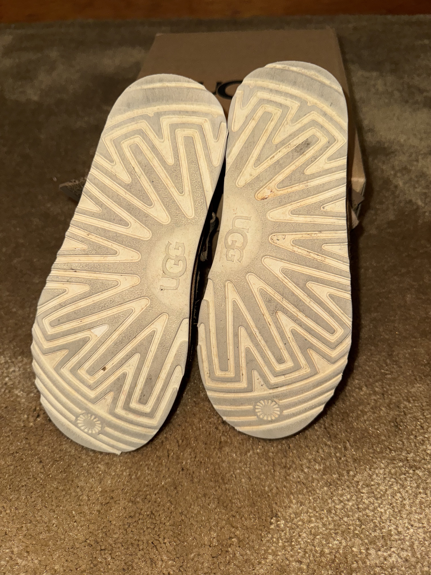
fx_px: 398
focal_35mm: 24
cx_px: 216
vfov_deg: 71.6
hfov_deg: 56.8
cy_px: 288
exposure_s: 1/53
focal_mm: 6.76
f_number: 1.78
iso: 64
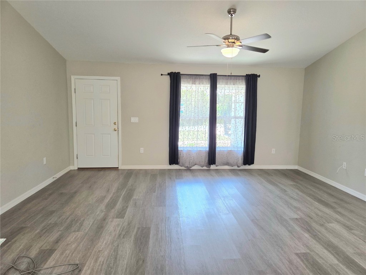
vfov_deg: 58.9
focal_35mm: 23
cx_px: 183
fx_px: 243
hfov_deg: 73.9
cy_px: 138
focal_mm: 5.4
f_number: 1.8
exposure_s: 1/120
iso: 125
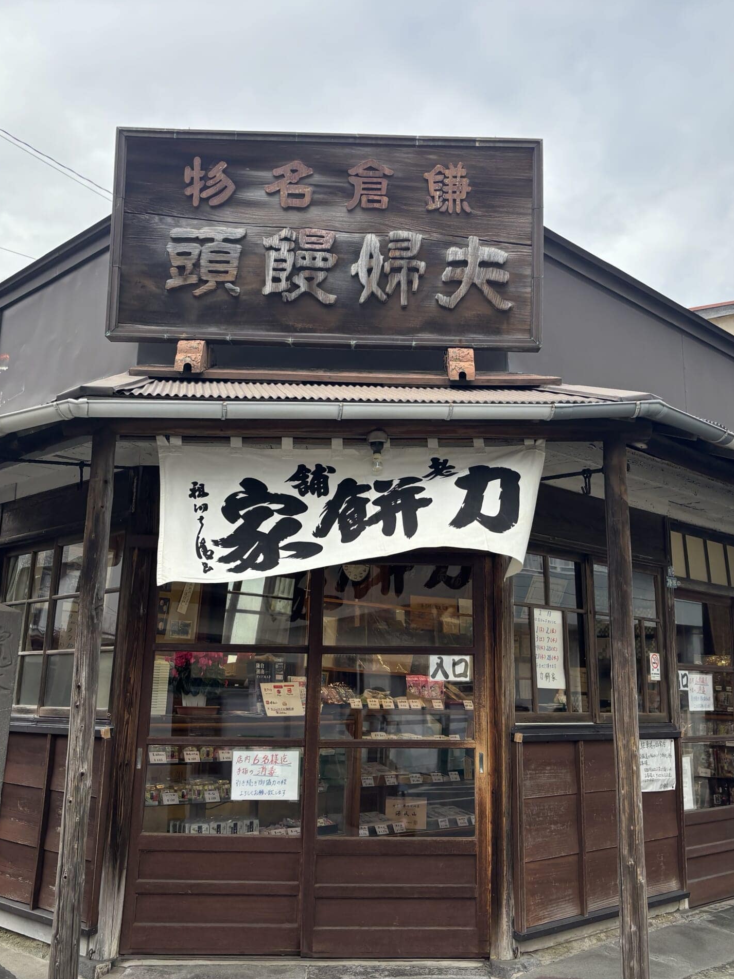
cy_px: 492
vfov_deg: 52.6
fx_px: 990
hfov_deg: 40.6
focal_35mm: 35
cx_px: 404
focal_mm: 5.96
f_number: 1.6
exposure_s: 1/520
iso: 50
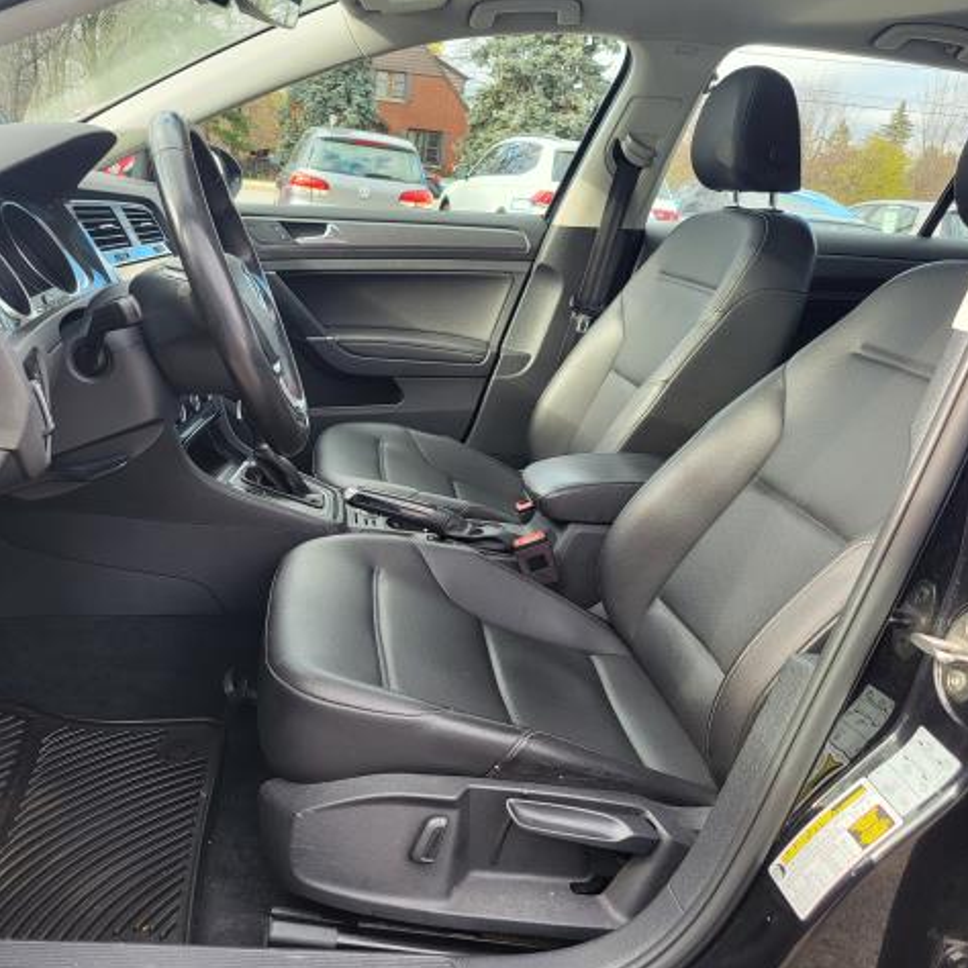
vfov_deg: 52.5
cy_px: 484
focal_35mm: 31
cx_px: 355
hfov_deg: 51.9
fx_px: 981
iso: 40
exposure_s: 1/121
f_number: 1.8
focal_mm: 5.4
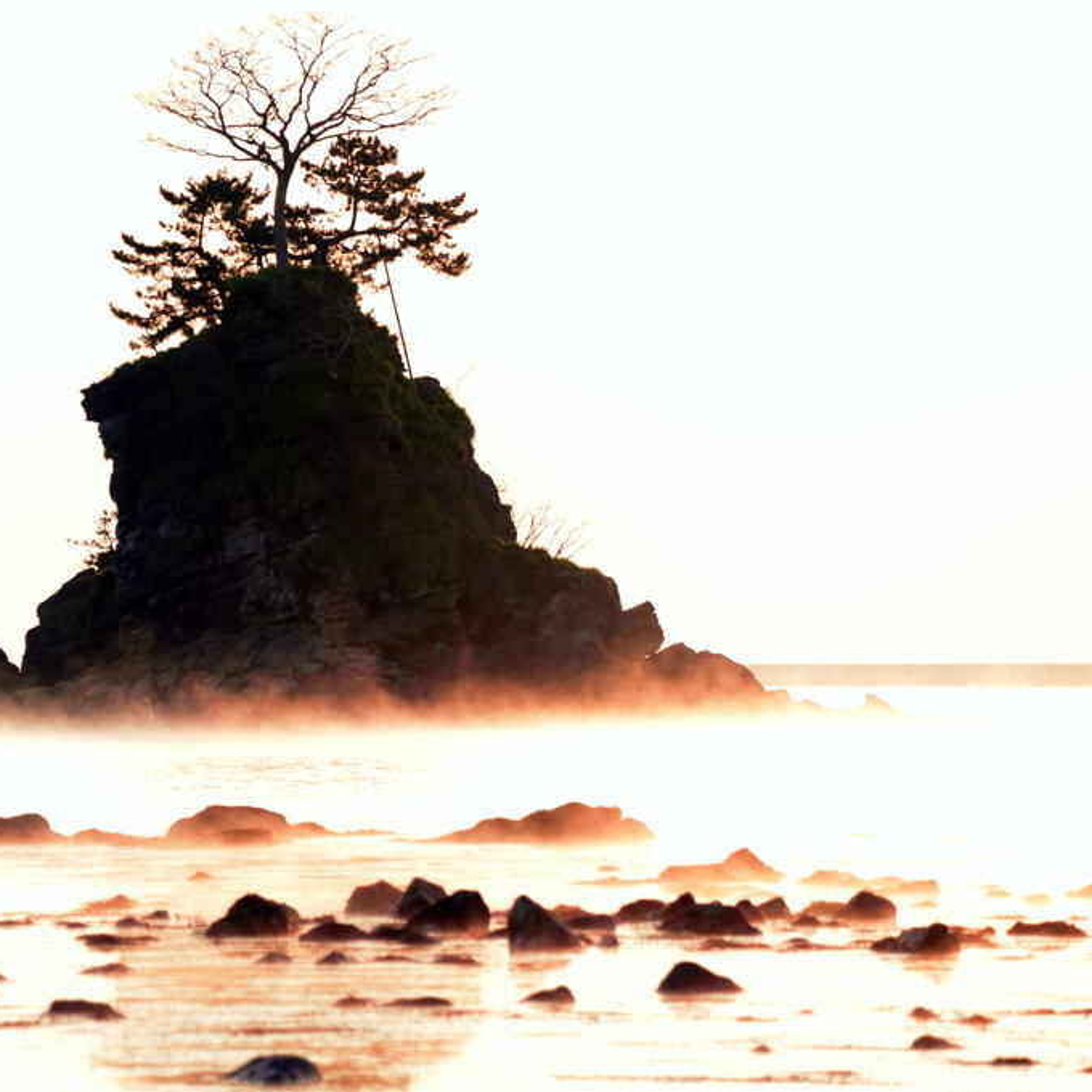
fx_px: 9137
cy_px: 547
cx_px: 299
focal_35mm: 256
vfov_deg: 6.8
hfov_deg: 6.8
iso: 4000
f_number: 6
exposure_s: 1/2000
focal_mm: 200
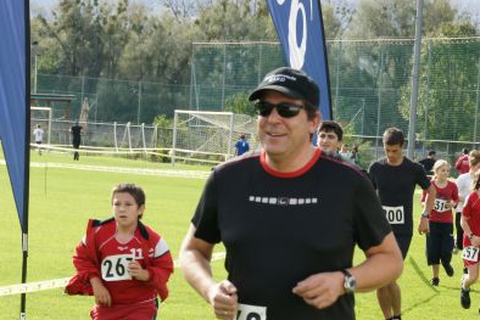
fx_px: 2841
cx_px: 342
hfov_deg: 9.6
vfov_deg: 6.4
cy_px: 282
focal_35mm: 213
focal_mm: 70
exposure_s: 1/160
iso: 200
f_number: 10
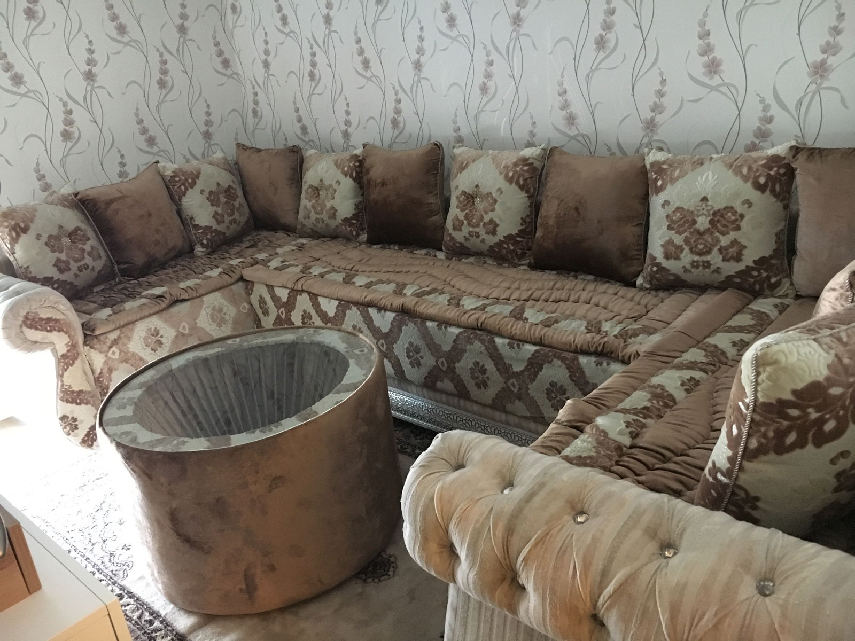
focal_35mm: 29
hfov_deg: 61.7
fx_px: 716
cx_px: 428
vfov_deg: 48.2
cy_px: 320
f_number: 2.2
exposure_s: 1/17
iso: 320
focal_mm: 4.15
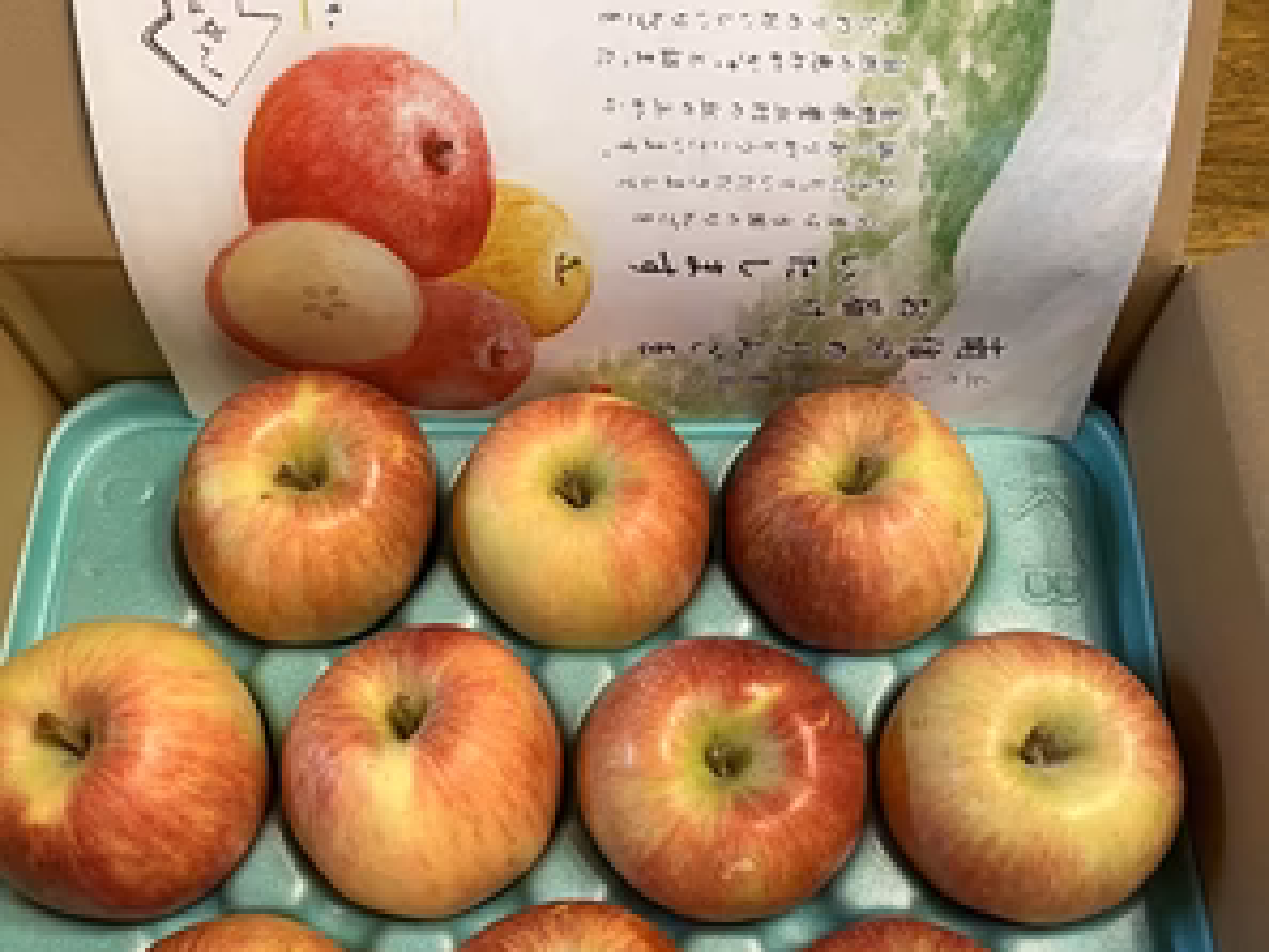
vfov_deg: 40.6
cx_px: 632
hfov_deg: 52.6
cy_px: 564
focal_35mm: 35
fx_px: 1284
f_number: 1.6
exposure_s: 1/60
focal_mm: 5.1
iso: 160
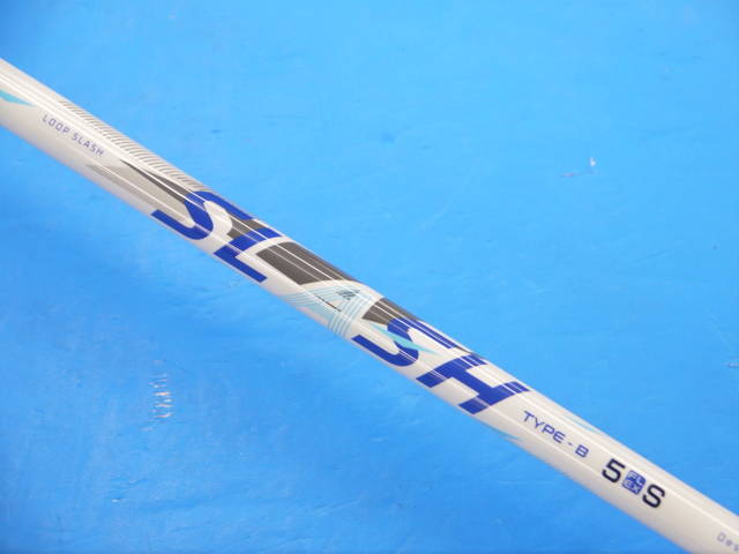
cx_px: 370
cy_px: 277
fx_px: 1793
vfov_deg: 17.6
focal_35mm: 84
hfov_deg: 23.3
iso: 500
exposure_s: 1/80
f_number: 5.6
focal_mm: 42
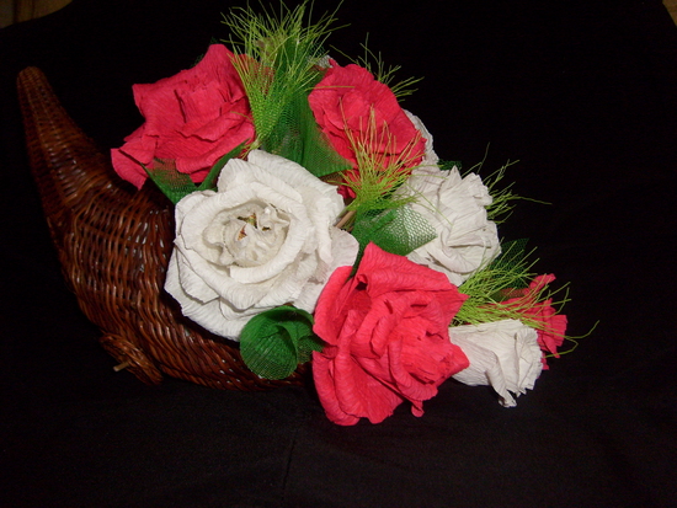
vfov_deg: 40.7
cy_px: 254
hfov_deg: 52.6
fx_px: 685
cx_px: 338
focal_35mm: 35
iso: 100
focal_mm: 5.8
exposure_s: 1/45
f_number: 2.8
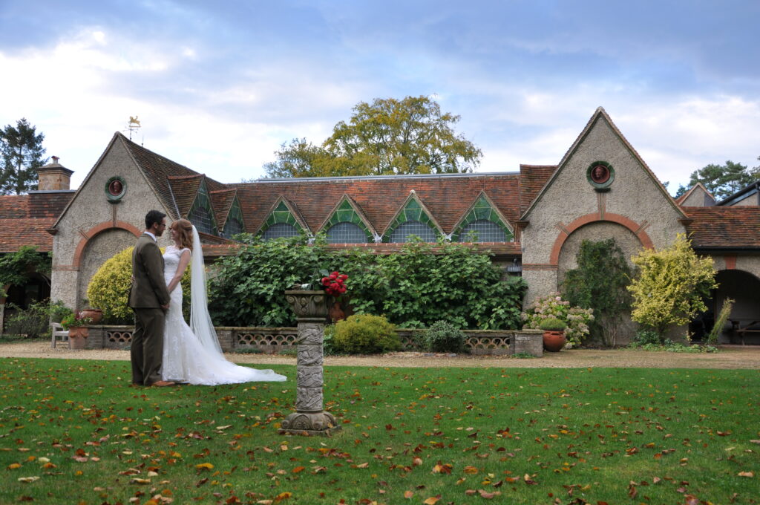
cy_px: 252
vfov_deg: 39.9
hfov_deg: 57.3
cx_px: 380
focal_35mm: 33
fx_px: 696
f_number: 5.6
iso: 220
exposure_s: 1/125
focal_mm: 22
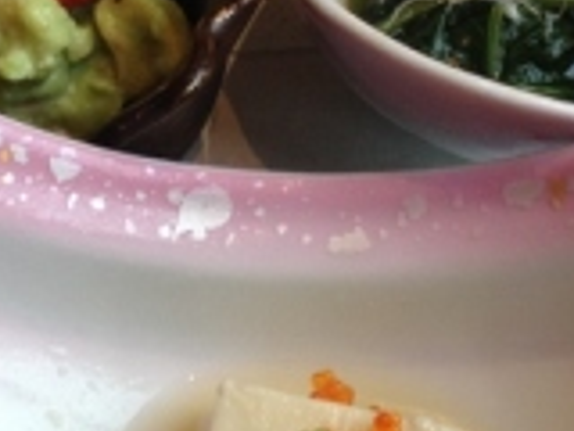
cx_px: 265
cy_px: 113
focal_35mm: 103
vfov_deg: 14.3
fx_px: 1708
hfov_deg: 19.1
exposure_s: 1/120
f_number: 2.4
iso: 100
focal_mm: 4.12
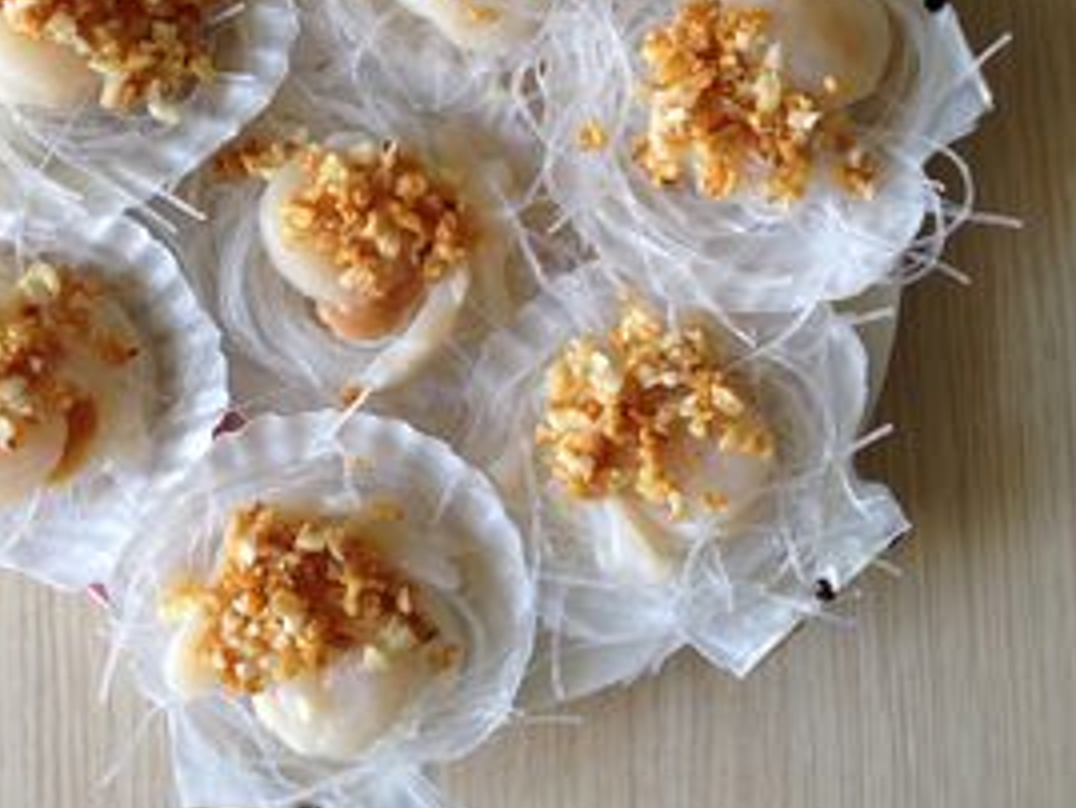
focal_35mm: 52
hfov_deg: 36.7
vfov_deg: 27.7
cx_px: 440
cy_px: 224
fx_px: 1617
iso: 50
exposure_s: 1/40
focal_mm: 4.28
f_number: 2.4
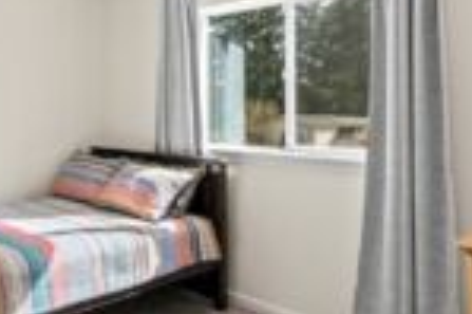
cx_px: 130
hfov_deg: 52.6
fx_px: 458
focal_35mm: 35
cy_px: 132
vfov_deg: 37.7
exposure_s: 1/30
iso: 400
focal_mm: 13
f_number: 6.7
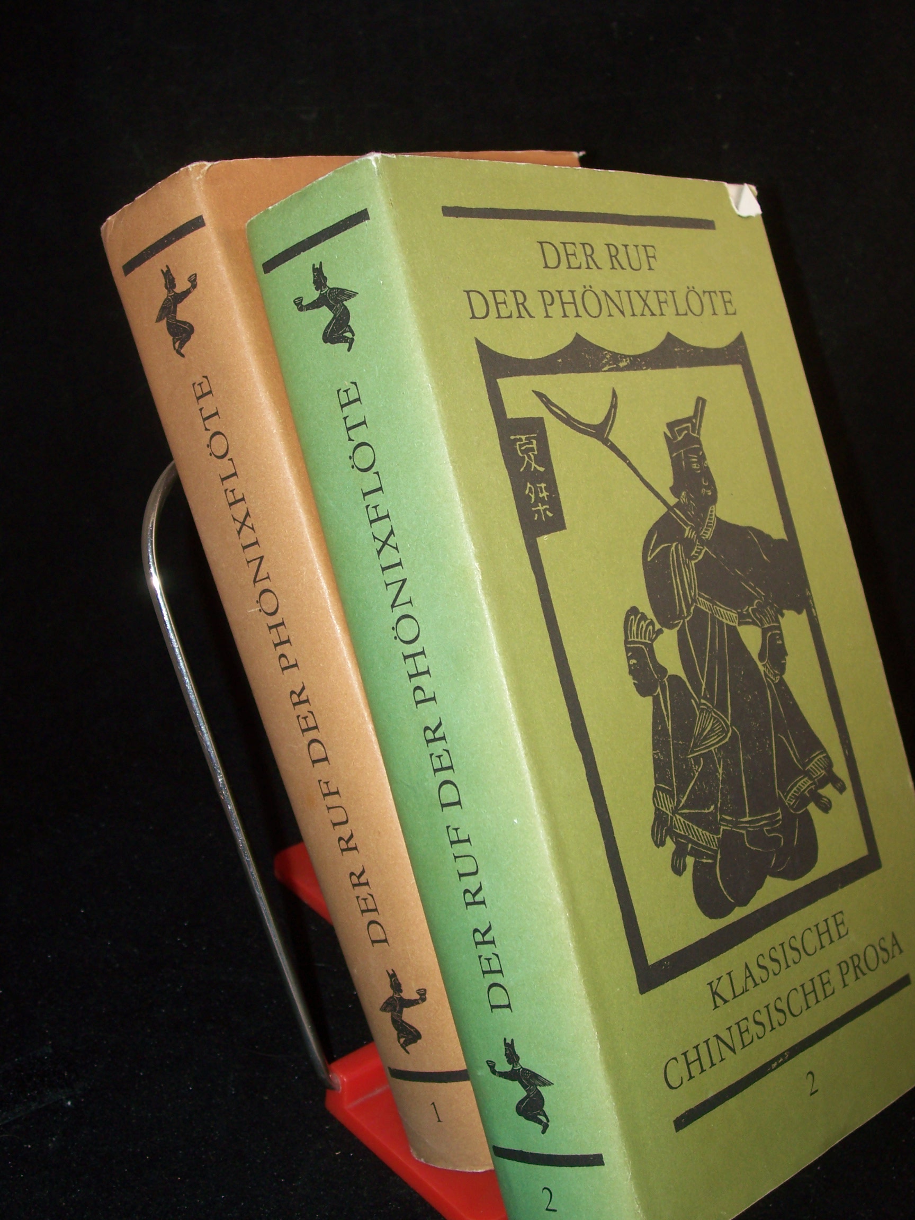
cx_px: 458
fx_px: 1480
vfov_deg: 44.8
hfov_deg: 34.3
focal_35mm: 42
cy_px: 610
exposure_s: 1/60
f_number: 2.8
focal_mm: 7
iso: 80
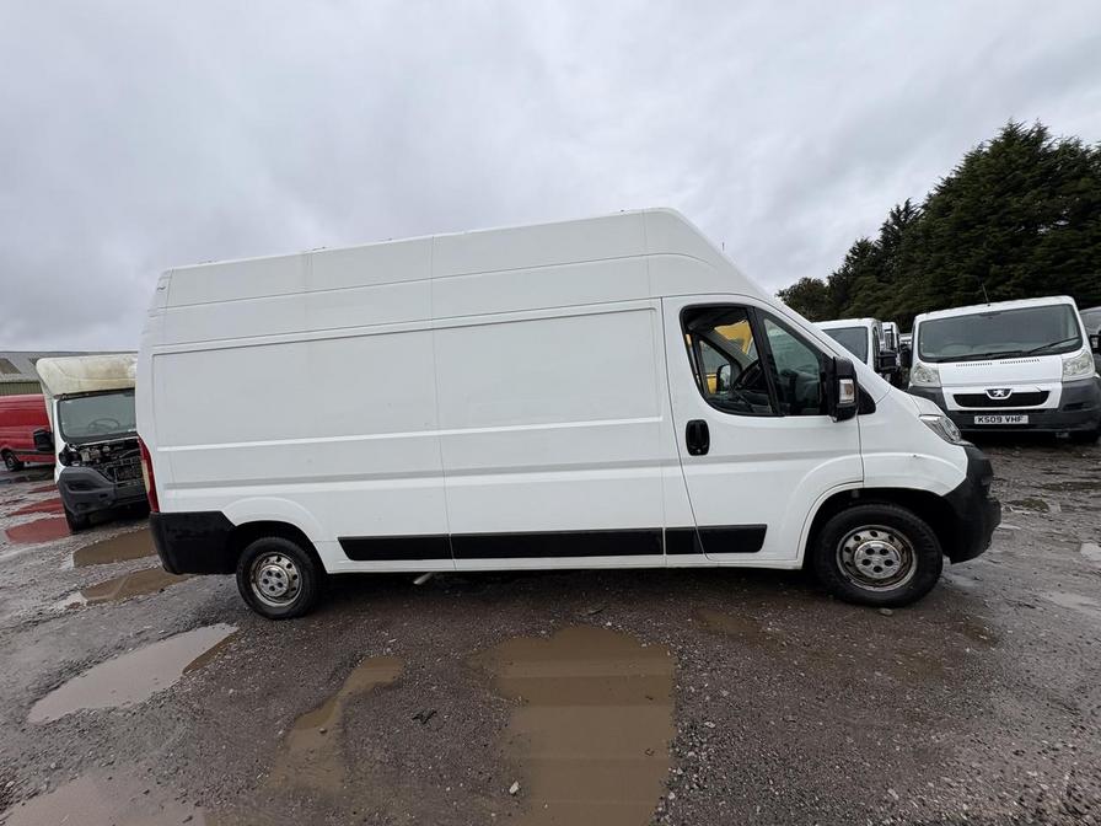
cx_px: 550
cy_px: 413
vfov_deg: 85.7
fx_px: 445
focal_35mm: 14
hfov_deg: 102.1
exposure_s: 1/675
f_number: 2.2
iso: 40
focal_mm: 2.22
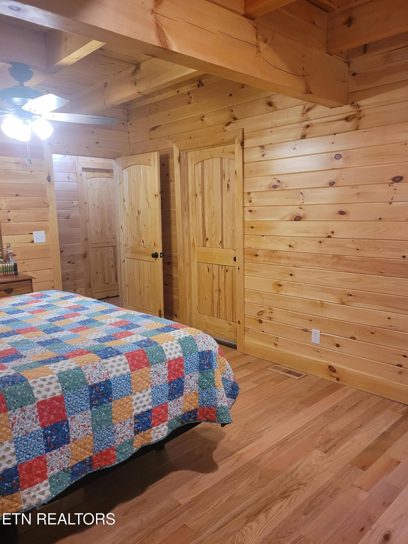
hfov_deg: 53.1
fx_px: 409
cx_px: 204
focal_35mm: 26
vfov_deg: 67.3
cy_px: 272
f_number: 1.8
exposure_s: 1/40
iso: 250
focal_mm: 5.4
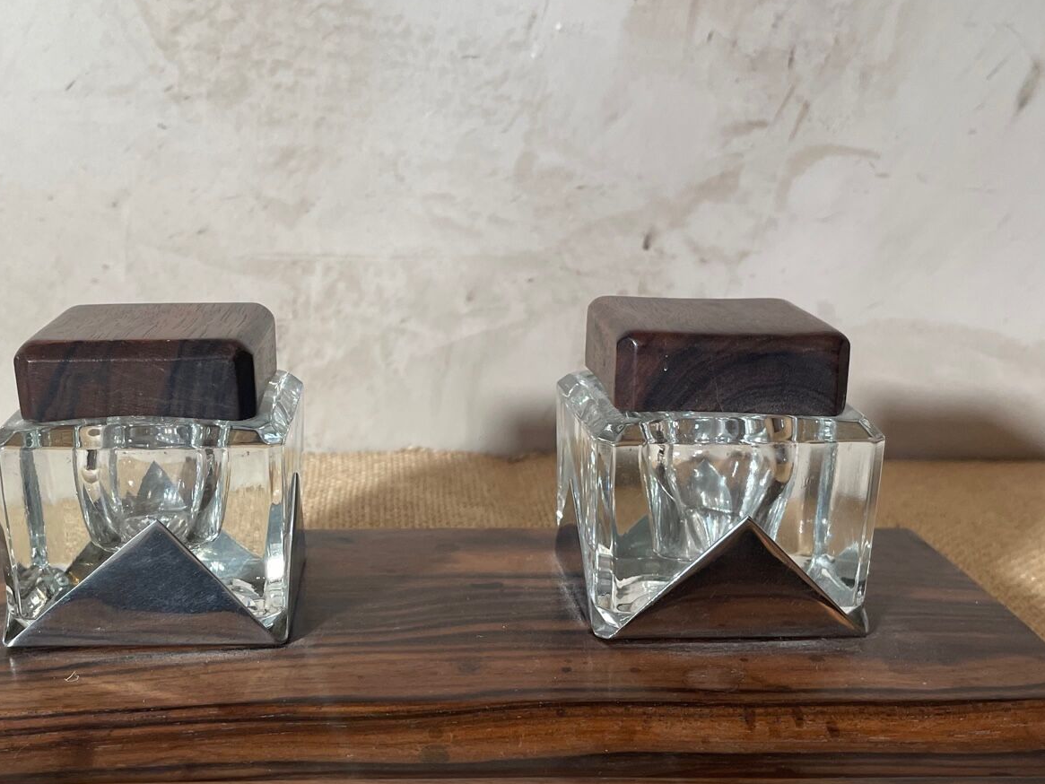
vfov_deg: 32.1
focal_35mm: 45
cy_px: 451
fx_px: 1359
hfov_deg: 41.8
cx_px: 408
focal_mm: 4.2
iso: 100
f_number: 1.6
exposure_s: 1/100
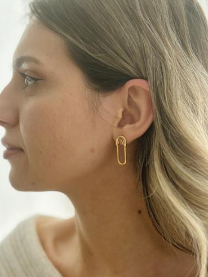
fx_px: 417
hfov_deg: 28.0
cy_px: 130
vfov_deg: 36.8
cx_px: 101
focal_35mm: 52
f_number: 1.78
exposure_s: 1/121
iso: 125
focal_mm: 6.86
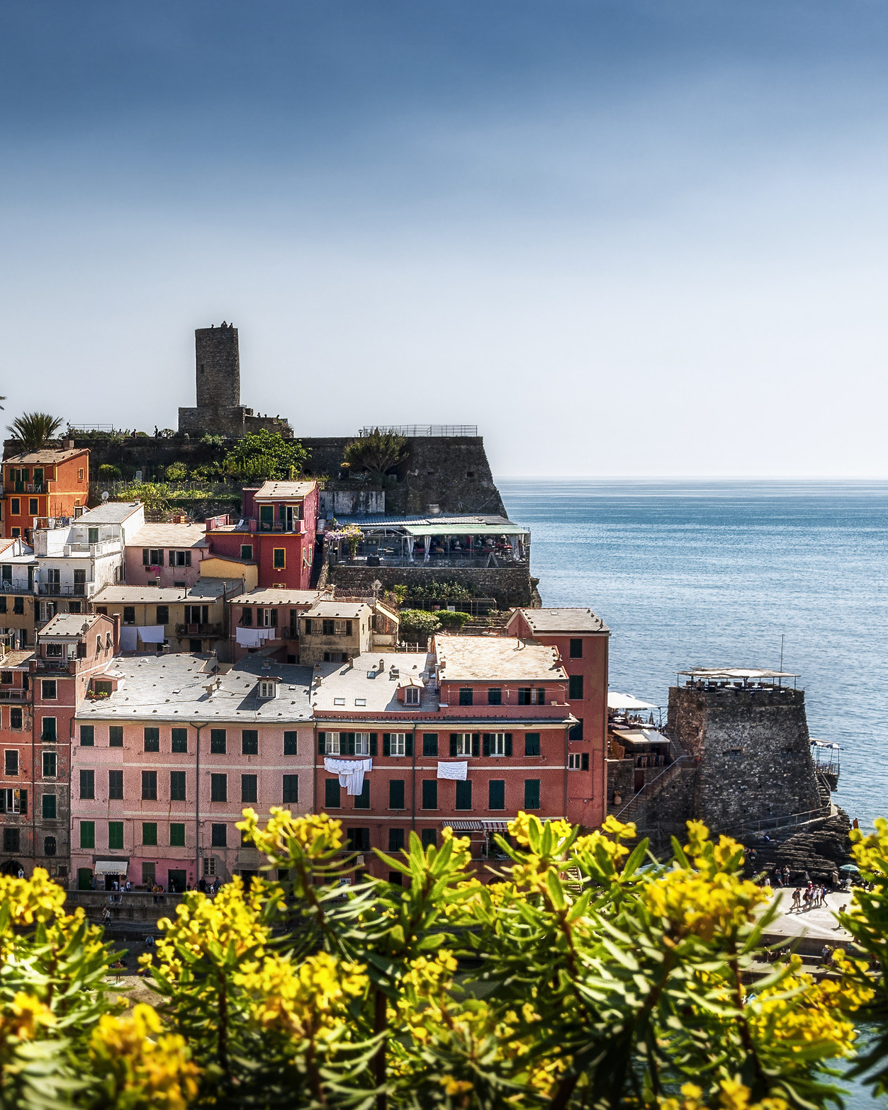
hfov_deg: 26.4
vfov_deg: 33.6
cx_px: 117
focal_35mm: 56
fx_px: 1840
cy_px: 555
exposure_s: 1/400
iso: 200
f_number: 9
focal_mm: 26
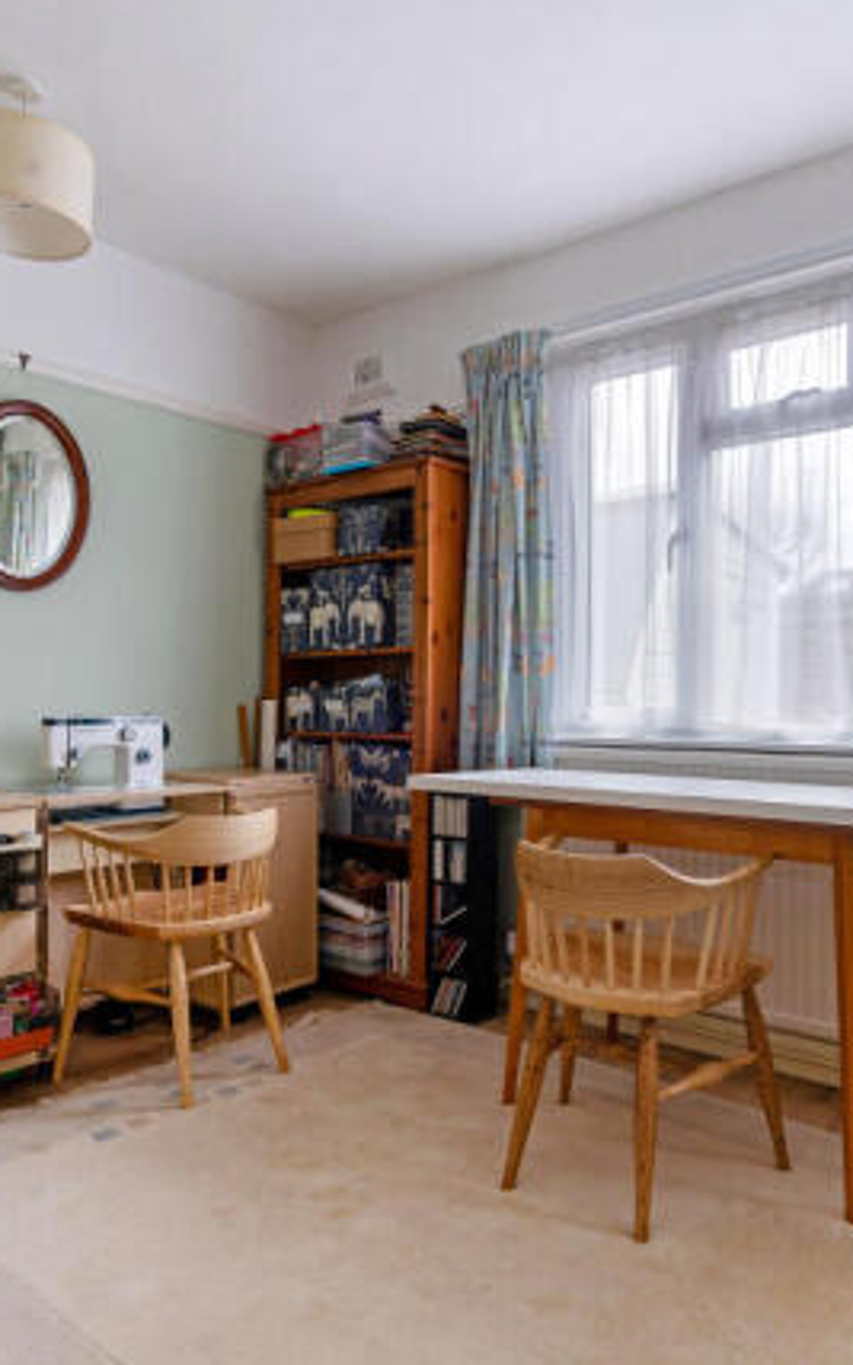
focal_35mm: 25
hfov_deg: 49.2
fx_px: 930
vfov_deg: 72.5
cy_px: 689
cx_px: 465
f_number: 10
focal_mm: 16
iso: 640
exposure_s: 1/1.25
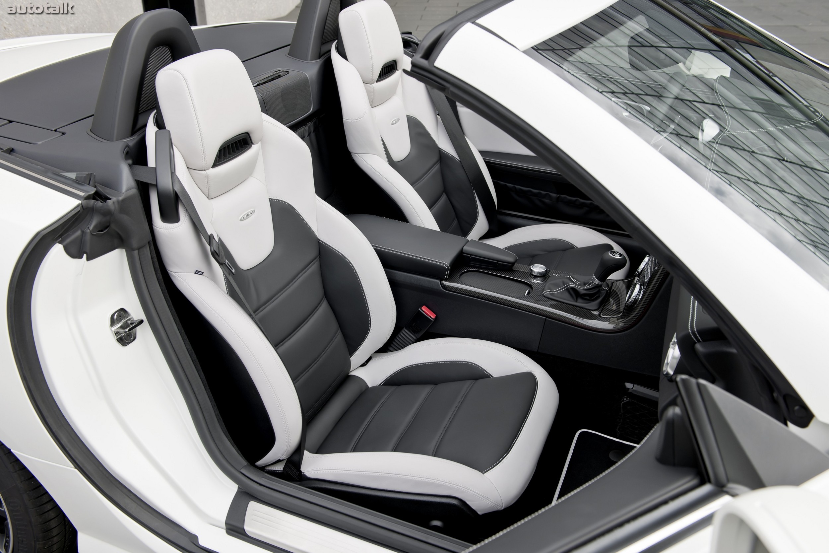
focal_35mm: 32
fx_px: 737
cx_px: 414
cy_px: 276
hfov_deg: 58.7
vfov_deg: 41.1
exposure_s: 1/160
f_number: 5.6
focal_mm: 32
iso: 100
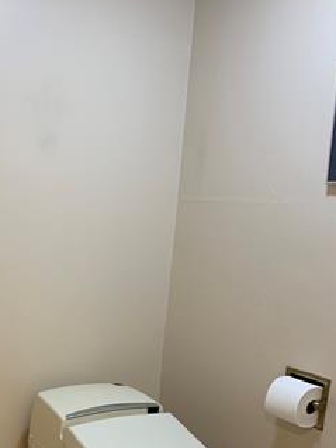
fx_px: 633
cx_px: 31
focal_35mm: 49
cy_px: 366
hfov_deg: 28.5
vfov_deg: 37.3
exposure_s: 1/60
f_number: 1.8
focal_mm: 4.25
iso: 125
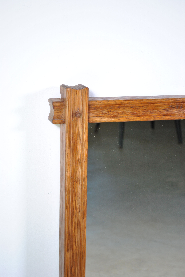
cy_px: 138
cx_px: 92
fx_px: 634
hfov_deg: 16.6
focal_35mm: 82
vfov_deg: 24.6
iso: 200
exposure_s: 1/25
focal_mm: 55
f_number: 5.6
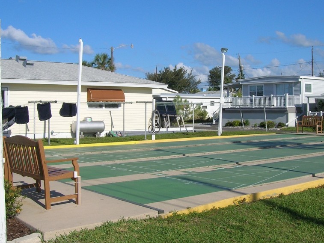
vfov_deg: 31.5
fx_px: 431
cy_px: 111
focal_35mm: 46
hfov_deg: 41.1
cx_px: 192
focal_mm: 5.7
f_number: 4.9
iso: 50
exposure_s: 1/722
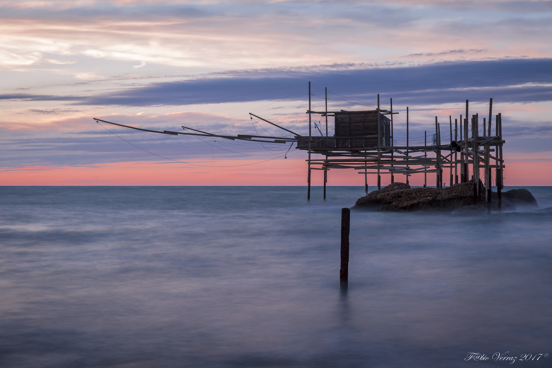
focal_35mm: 65
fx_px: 997
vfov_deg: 20.9
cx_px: 276
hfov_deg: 31.0
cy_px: 184
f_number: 10
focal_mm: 65
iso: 100
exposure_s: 8
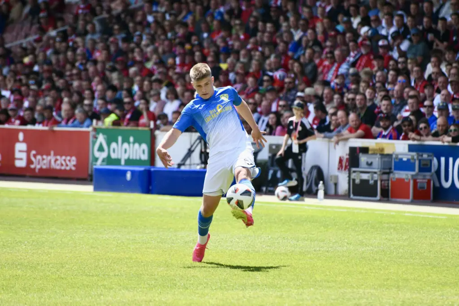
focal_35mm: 240
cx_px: 230
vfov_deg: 5.7
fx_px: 3059
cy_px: 153
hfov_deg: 8.6
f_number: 5.6
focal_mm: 240
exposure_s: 1/1600
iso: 800
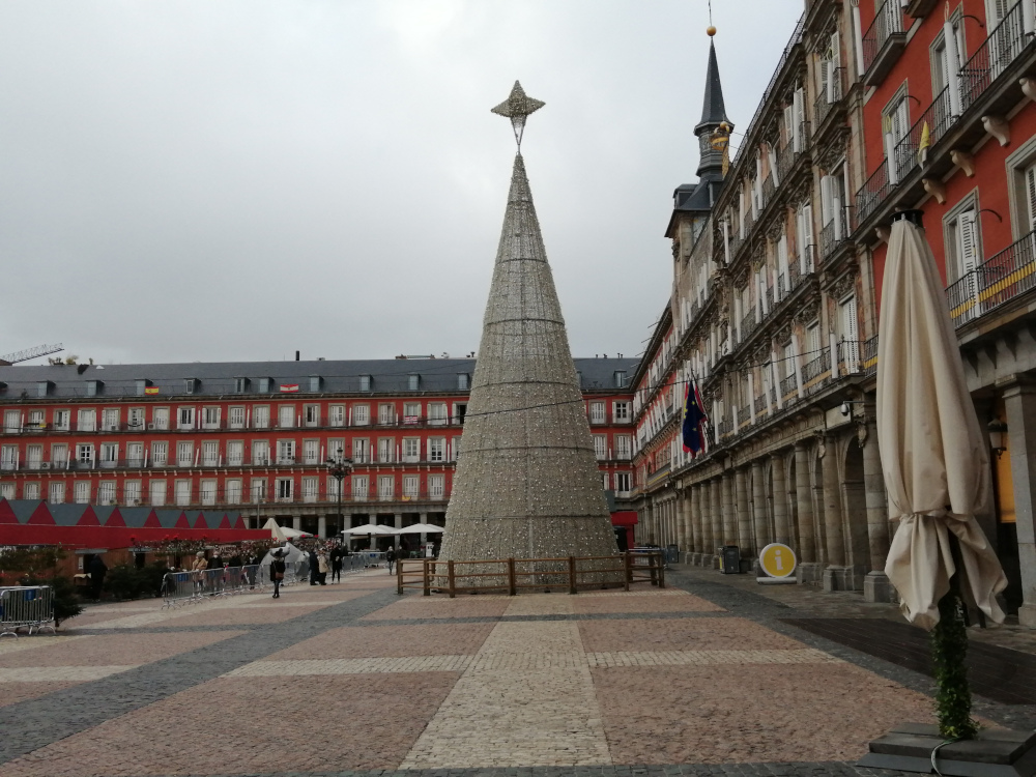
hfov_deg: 58.4
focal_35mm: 31
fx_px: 928
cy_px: 388
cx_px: 518
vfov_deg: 45.4
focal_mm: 3.46
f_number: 1.8
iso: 50
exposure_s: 1/889
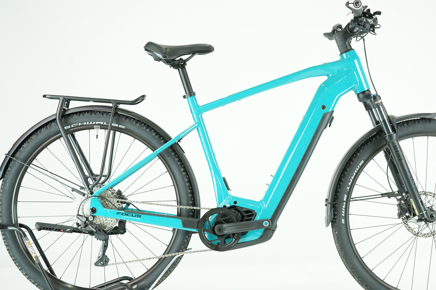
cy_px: 144
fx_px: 775
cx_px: 259
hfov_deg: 31.3
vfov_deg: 21.2
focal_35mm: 64
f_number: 5
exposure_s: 1/200
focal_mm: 52
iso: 2500
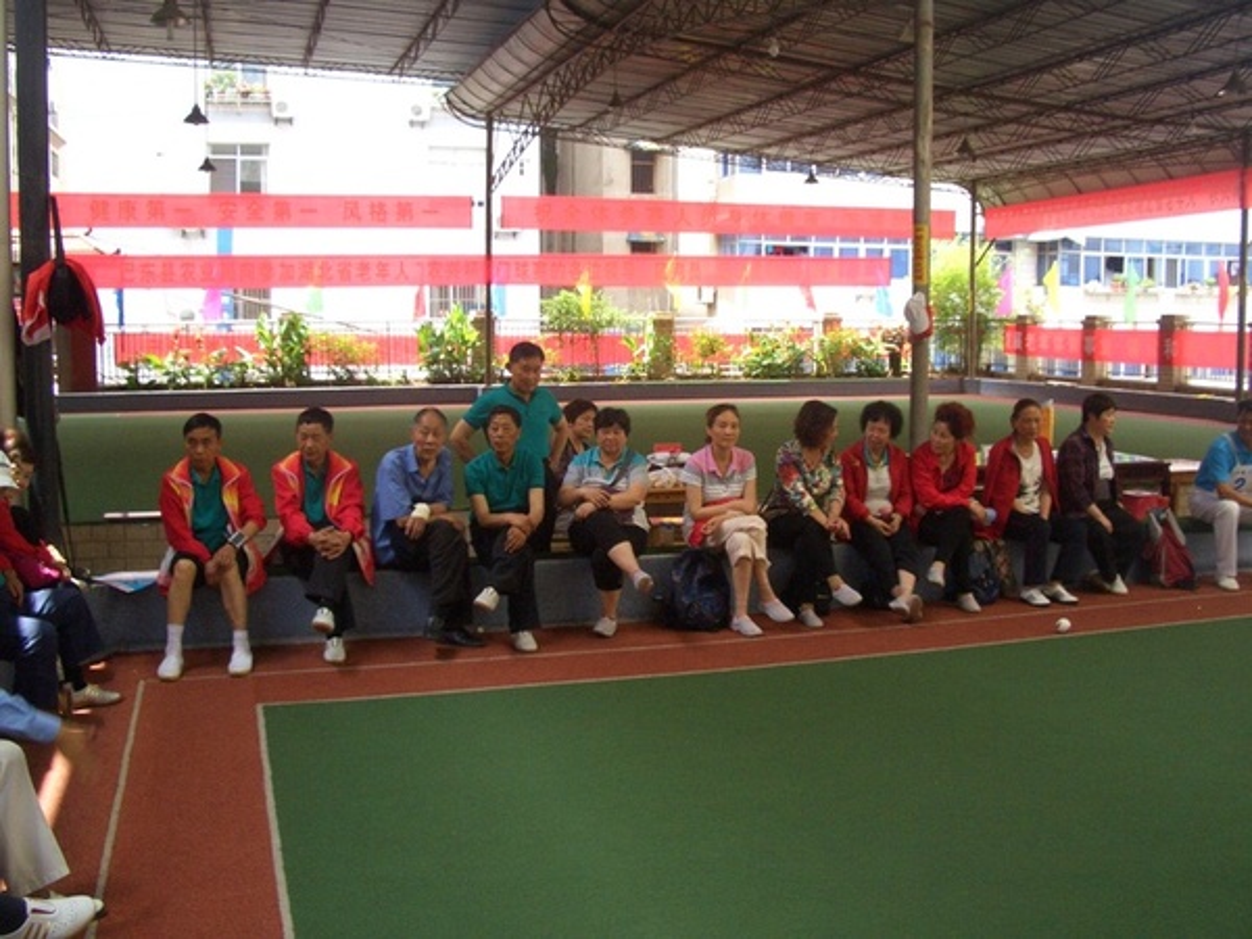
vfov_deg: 40.7
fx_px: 1266
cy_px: 470
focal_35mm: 35
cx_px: 626
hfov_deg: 52.6
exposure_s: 1/160
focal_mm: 5.8
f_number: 4.3
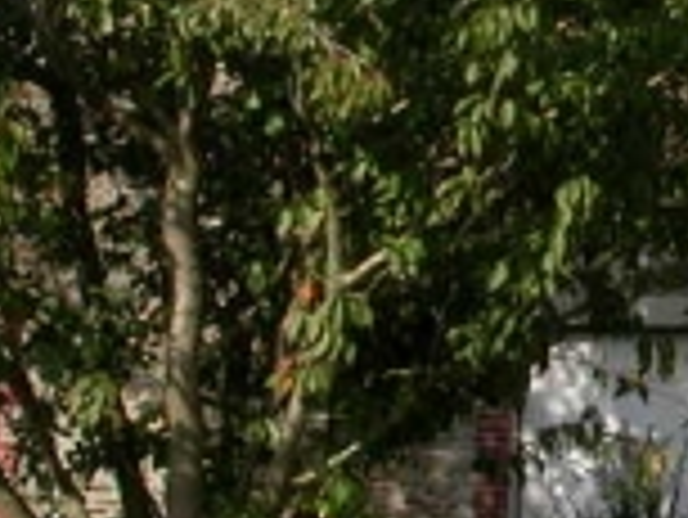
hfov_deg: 9.2
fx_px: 4157
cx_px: 1034
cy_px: 243
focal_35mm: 209
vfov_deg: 7.1
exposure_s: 1/294
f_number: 7.2
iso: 100
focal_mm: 9.8
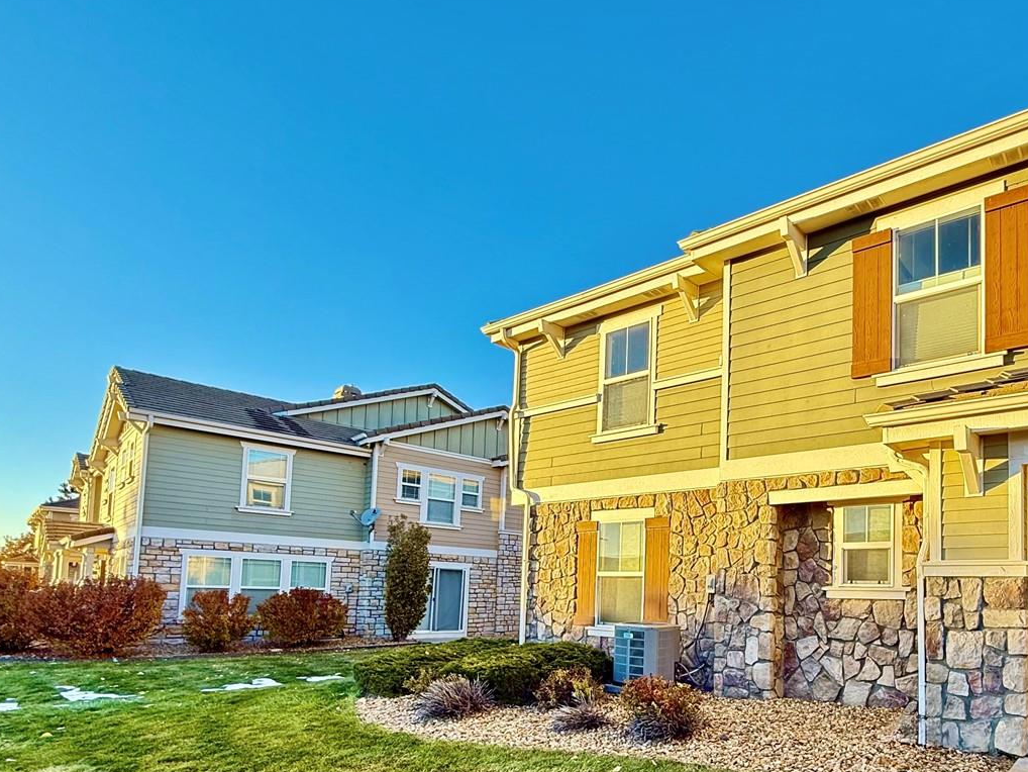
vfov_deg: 58.6
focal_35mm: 22
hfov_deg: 73.1
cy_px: 559
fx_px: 653
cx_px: 716
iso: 64
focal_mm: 2.22
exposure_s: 1/99
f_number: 2.2
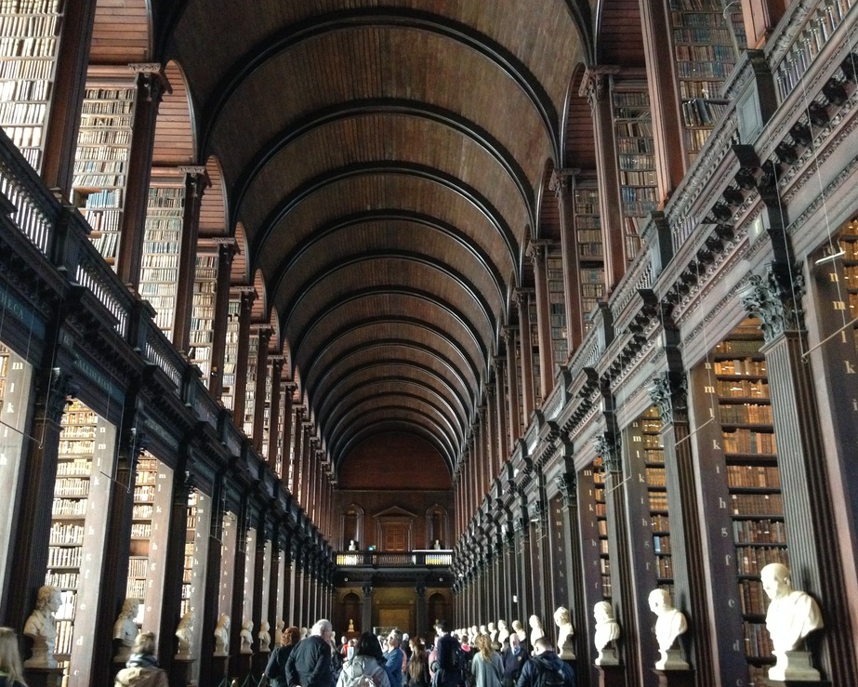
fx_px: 940
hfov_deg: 49.0
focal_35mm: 37
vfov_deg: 40.2
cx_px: 406
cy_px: 345
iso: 500
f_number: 2.4
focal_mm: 4.28
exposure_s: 1/15
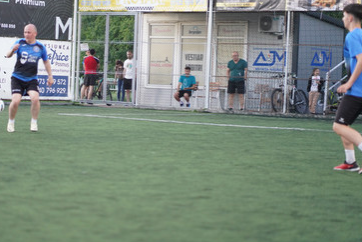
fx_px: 1176
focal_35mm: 117
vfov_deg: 11.7
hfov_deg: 17.5
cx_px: 124
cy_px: 92
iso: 2000
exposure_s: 1/1600
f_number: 1.8
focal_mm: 85
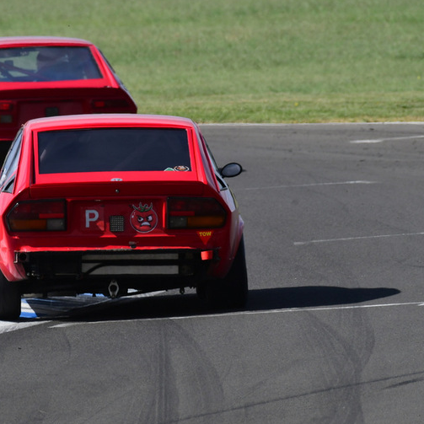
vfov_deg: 1.7
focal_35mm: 1014
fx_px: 14052
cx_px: 121
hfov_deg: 1.7
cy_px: 215
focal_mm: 500
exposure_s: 1/640
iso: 400
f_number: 11
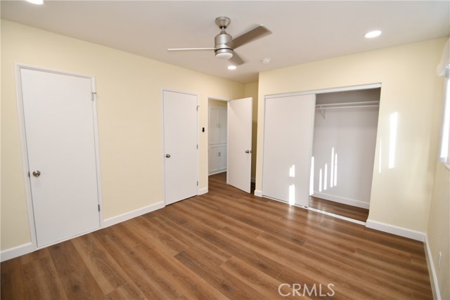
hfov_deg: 100.4
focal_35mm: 15
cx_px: 225
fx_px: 188
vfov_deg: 77.4
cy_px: 150
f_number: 4
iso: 250
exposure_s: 1/60
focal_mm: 10
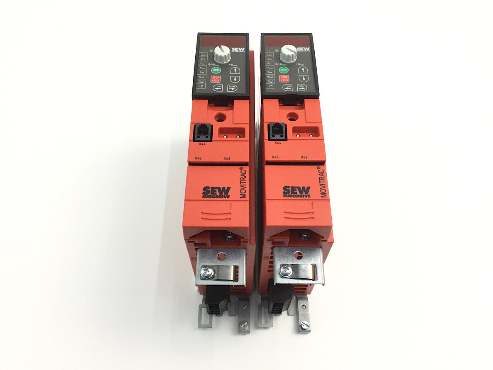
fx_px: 442
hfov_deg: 58.3
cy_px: 185
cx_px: 246
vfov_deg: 45.4
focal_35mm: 31
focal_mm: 3.3
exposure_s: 1/33
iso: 50
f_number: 2.4
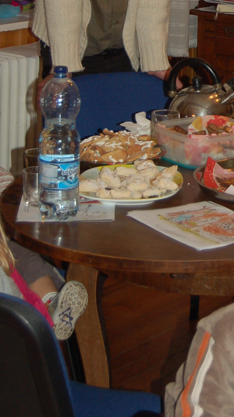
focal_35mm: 123
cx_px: 326
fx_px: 1357
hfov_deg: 9.6
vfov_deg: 17.0
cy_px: 0
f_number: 4.5
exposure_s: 1/60
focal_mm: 32
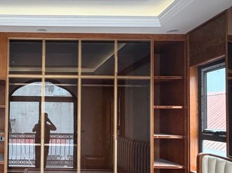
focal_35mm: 34
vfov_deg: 41.3
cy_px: 112
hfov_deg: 50.4
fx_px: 228
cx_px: 43
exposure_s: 1/100
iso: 100
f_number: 2.2
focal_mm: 2.22
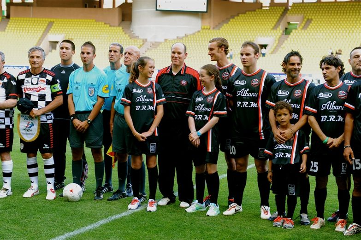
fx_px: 701
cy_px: 120
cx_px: 180
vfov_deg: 19.4
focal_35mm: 70
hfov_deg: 28.9
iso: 200
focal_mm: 70
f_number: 4.5
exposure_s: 1/80
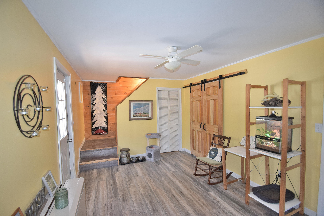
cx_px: 162
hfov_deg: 100.4
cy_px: 108
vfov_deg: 77.3
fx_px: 135
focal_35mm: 15
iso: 800
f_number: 4
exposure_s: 1/60
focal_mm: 10
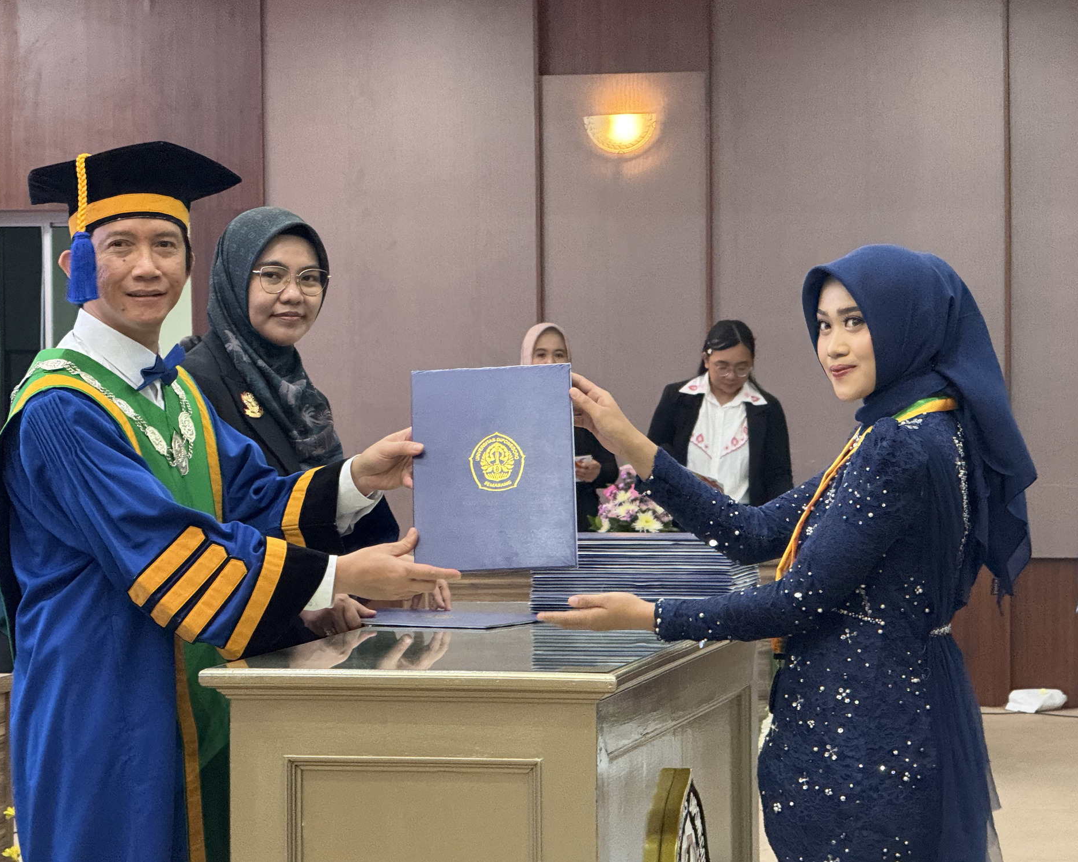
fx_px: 4020
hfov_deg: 15.3
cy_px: 430
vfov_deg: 12.2
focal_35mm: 126
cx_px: 554
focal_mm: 15.66
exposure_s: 1/50
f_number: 2.8
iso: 640
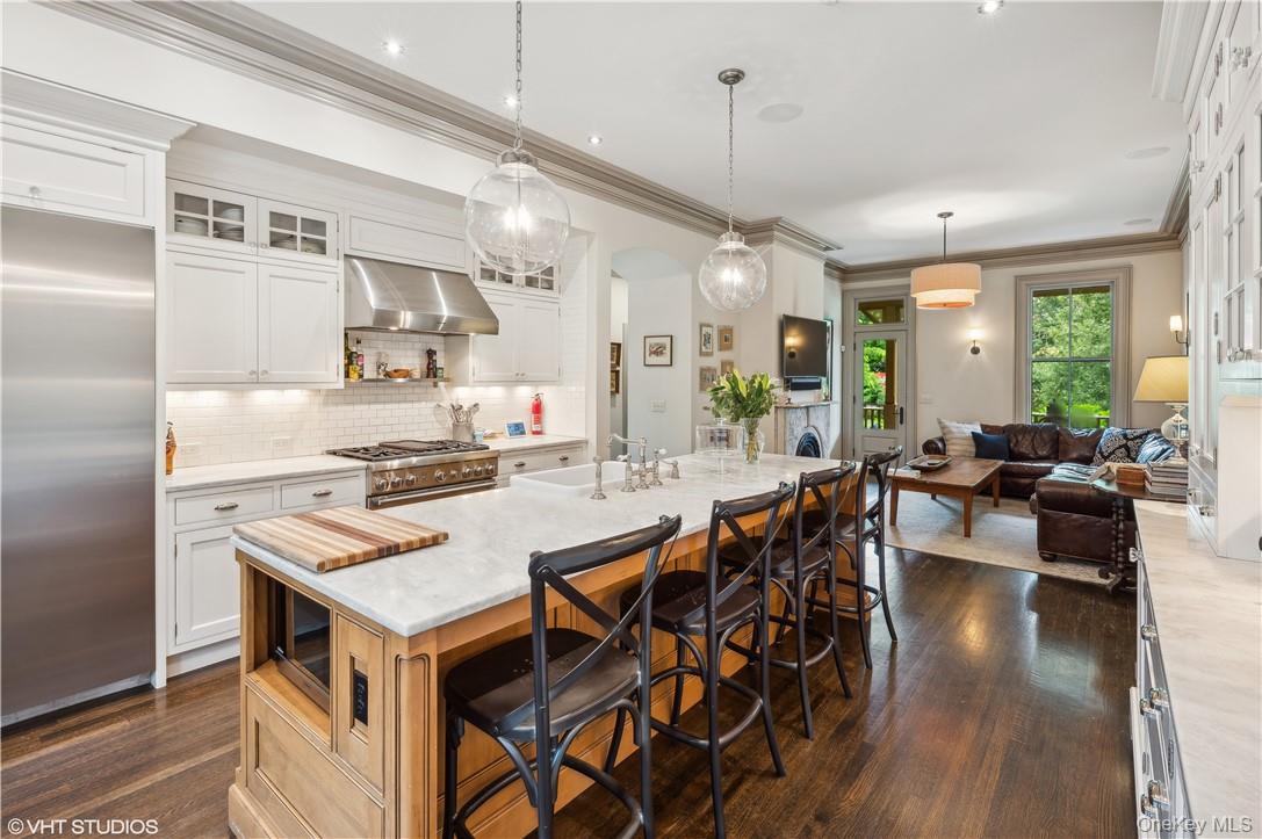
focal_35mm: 16
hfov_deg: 96.8
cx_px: 631
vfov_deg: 73.7
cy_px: 420
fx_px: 560
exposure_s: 1/1.25
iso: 200
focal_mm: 16
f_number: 11
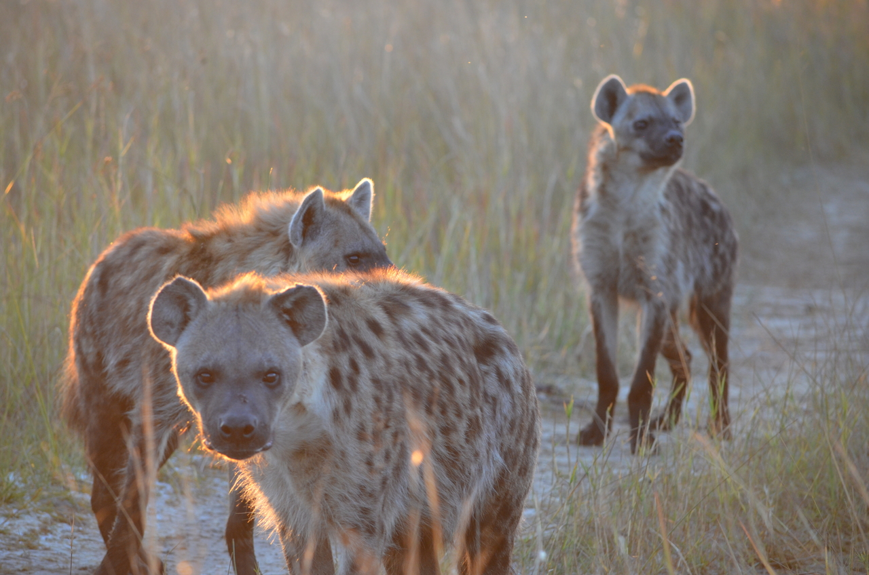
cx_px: 434
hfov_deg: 7.6
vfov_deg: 5.1
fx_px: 6504
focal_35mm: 270
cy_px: 288
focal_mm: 180
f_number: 5
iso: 800
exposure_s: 1/200
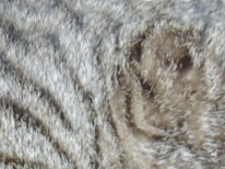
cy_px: 252
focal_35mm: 467
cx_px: -7
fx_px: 3032
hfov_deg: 4.2
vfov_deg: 3.2
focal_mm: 21.4
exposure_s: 1/20
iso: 800
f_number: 4.2
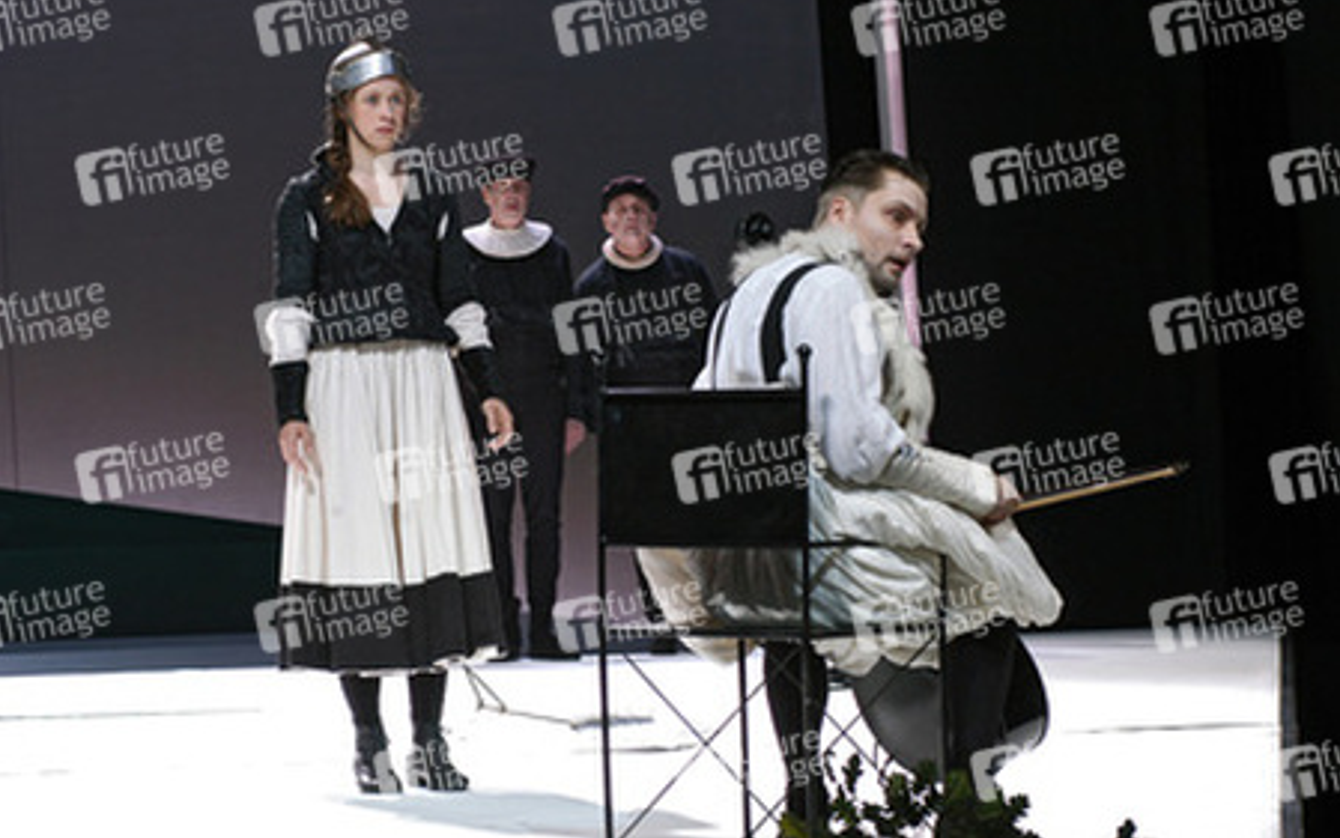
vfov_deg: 9.9
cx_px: 670
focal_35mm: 132
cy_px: 394
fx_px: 4822
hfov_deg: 15.8
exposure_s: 1/60
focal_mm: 86
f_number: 7.1
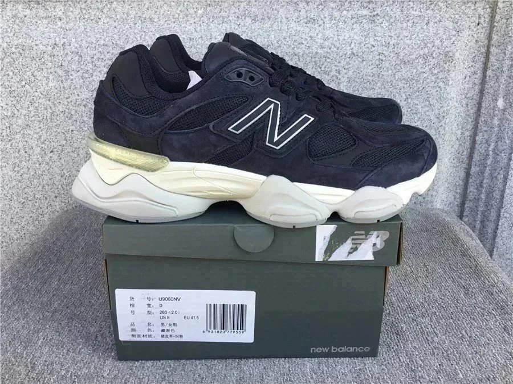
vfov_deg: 45.4
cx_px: 256
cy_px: 192
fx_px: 459
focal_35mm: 31
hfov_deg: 58.4
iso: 25
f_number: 2.4
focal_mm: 3.3
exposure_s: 1/111
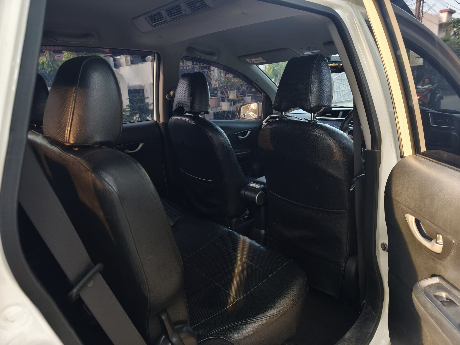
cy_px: 172
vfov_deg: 58.9
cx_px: 230
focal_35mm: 23
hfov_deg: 73.9
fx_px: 306
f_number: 1.6
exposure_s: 1/2663
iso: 50
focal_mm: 6.57
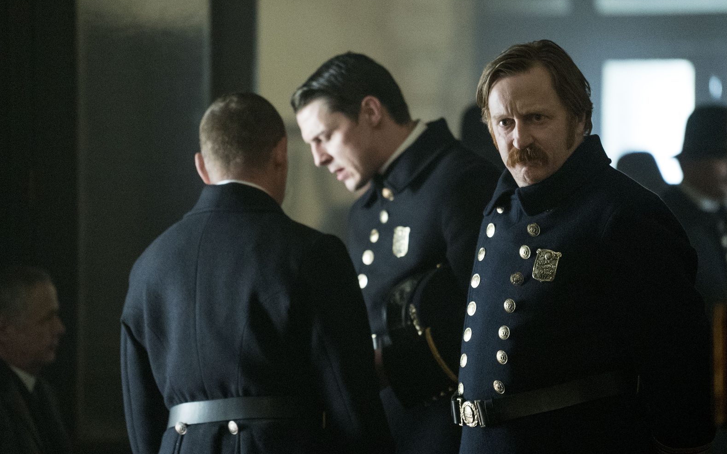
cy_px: 237
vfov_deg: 6.4
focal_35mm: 205
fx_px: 4062
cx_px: 365
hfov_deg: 10.2
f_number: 4
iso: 10000
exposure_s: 1/50
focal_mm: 200
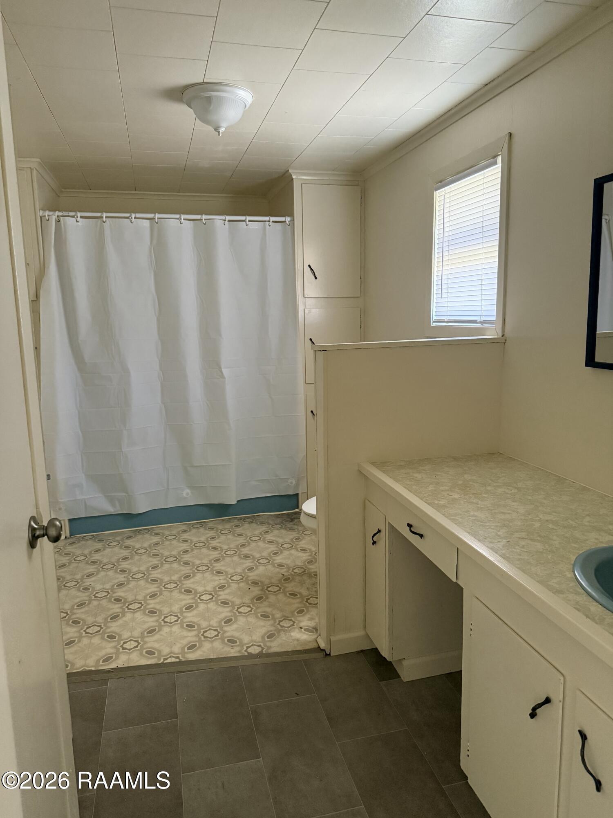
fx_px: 567
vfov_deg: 71.6
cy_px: 409
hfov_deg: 56.8
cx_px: 306
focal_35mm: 24
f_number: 1.78
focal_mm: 6.76
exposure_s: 1/60
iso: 800
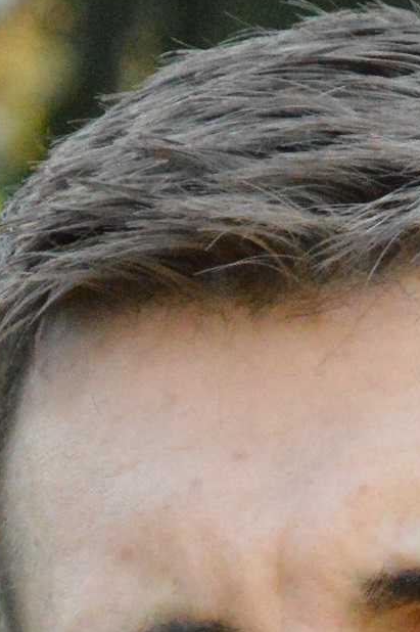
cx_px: 571
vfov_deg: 2.7
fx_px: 13434
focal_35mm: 766
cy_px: 1346
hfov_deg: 1.8
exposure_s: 1/1250
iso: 5600
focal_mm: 105
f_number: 5.6
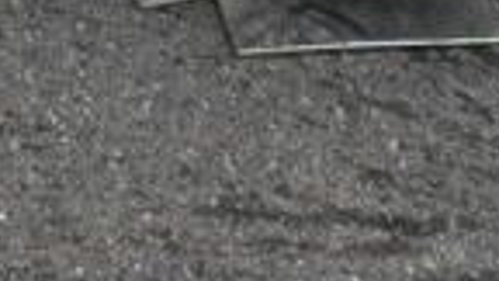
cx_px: 135
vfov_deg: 9.3
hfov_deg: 17.8
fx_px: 1588
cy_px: -333
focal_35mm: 120
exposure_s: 1/800
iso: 6400
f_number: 14
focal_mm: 18
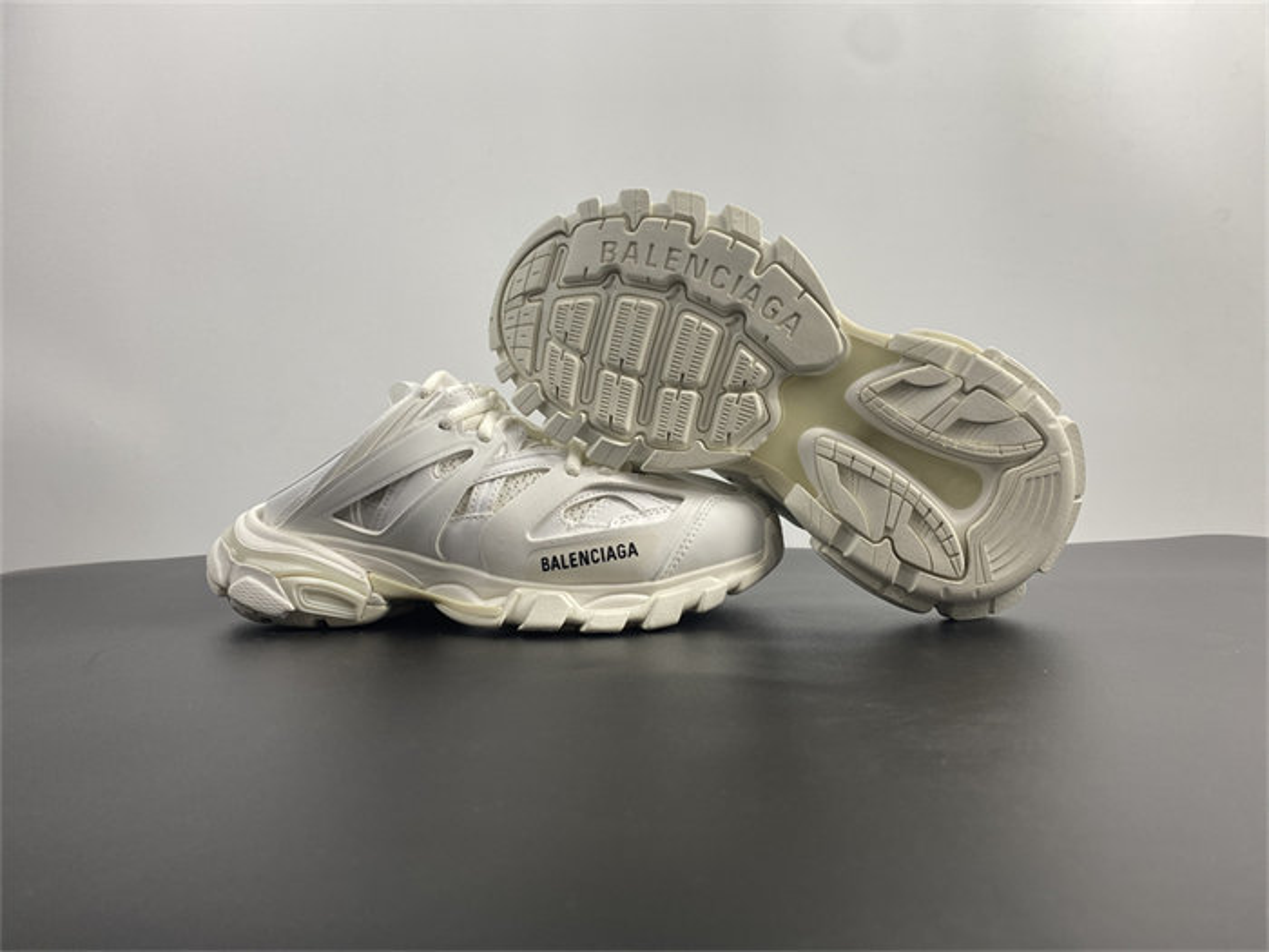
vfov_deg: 53.1
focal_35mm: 26
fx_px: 953
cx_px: 634
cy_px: 476
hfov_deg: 67.3
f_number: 1.8
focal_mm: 4.25
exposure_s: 1/100
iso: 80
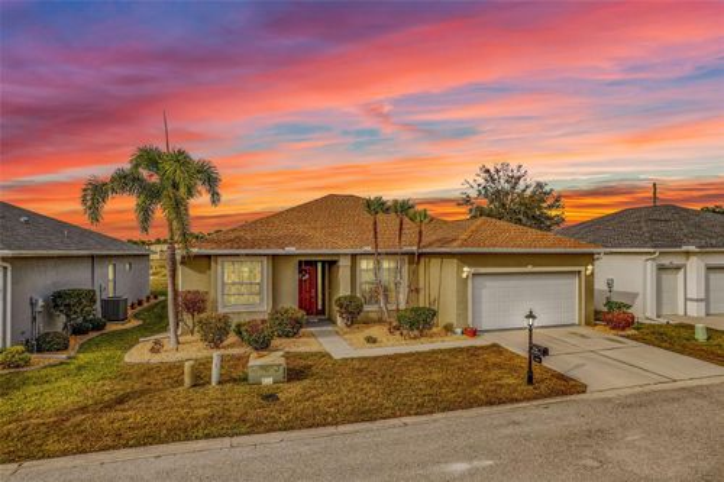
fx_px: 442
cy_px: 241
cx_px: 362
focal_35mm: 22
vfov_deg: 57.2
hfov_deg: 78.6
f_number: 2.8
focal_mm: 8.38
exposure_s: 1/2000
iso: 100
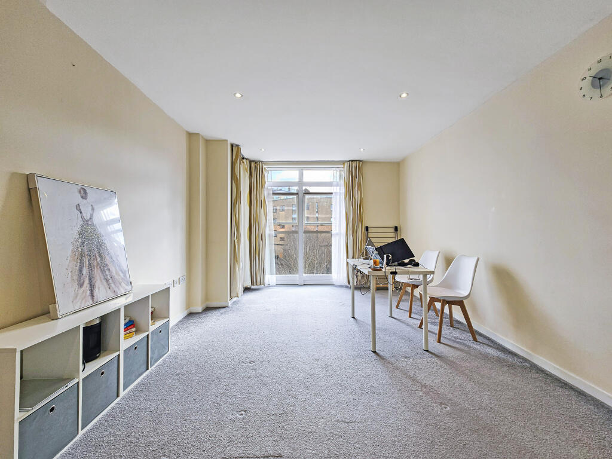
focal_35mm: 13
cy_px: 230
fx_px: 230
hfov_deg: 106.2
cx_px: 306
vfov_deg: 89.9
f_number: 2.2
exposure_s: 1/136
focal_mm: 2.2
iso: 50
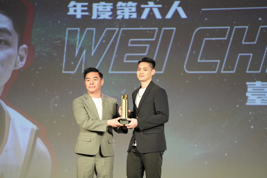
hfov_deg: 10.3
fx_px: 1483
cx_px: 134
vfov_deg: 6.9
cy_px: 89
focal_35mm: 200
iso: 5000
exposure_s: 1/800
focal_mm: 200
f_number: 2.8
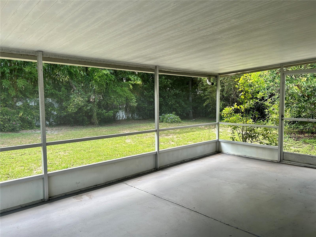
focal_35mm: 26
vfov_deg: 53.1
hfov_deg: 67.3
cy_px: 118
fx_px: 237
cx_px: 158
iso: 40
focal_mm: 5.7
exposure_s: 1/193
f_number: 1.5
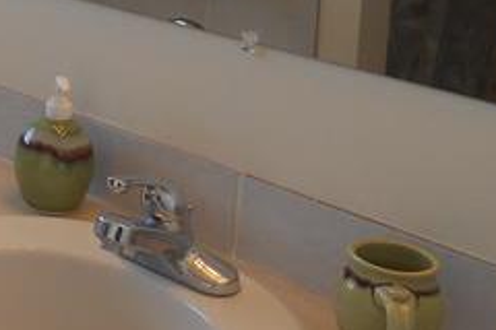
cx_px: -308
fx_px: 1240
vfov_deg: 14.7
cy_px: -62
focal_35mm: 90
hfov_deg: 19.0
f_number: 3.4
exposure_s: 1/30
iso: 110
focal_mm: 4.7
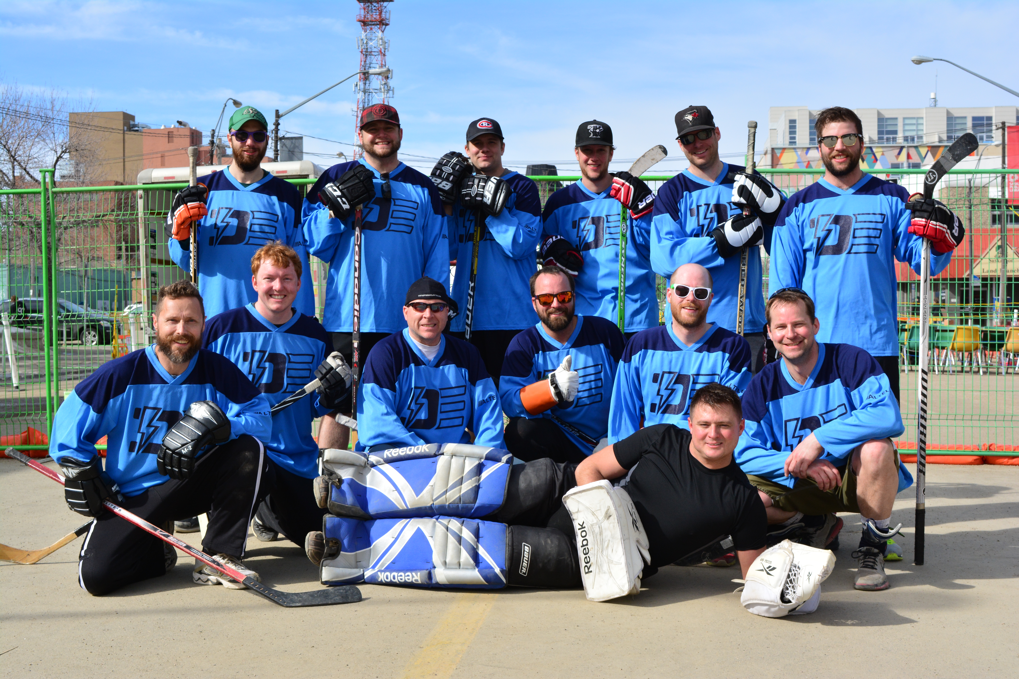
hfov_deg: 41.1
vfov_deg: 28.1
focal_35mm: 48
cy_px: 340
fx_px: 1359
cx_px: 510
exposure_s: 1/640
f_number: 13
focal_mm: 32
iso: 400
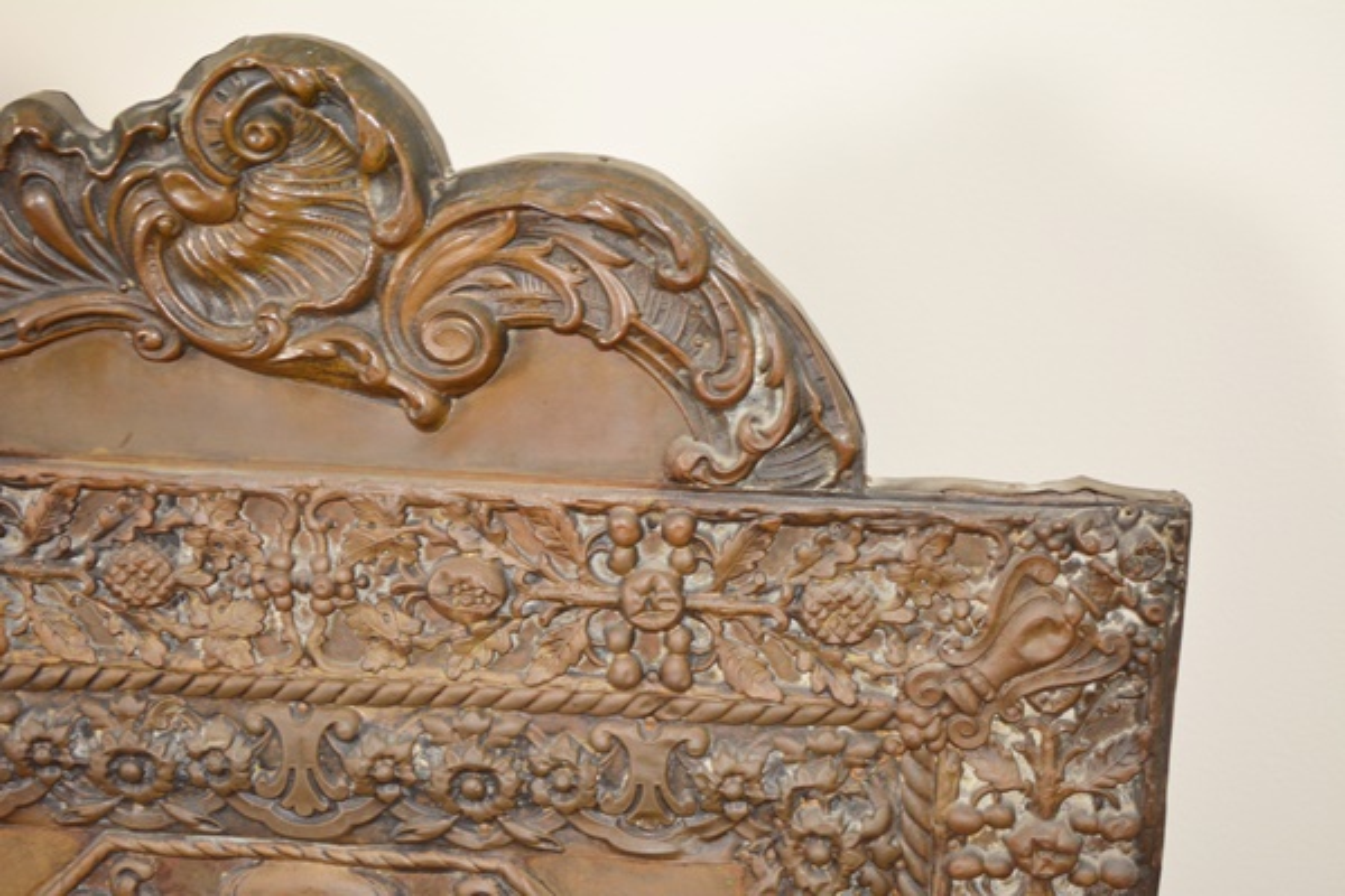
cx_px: 672
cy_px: 448
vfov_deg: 20.6
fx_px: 2466
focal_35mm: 66
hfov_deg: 30.5
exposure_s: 1/60
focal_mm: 44
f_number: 5.3
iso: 1250
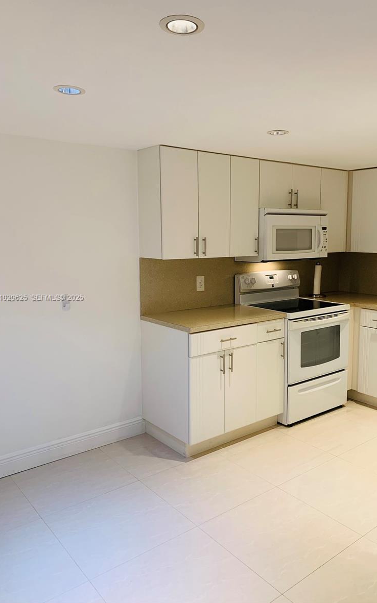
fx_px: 460
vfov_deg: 66.5
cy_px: 298
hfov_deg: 44.4
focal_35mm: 28
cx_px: 219
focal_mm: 4.25
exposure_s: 1/60
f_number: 1.8
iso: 80
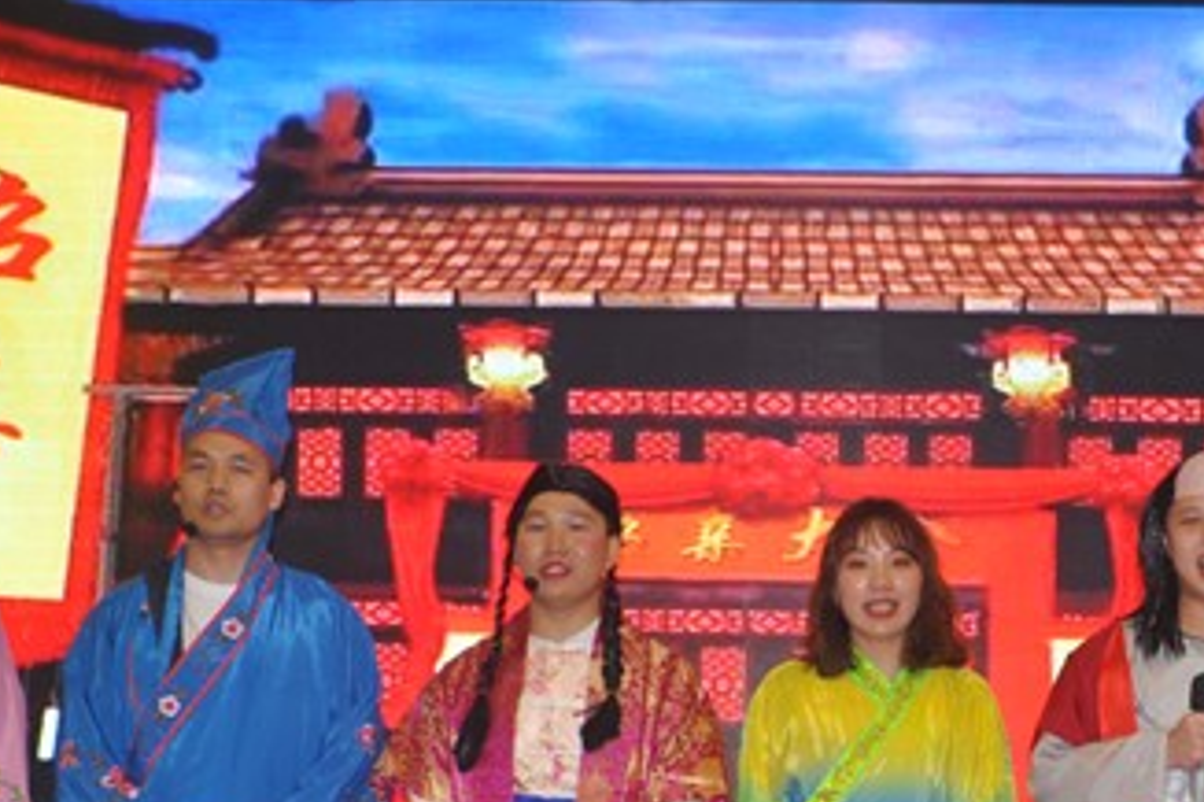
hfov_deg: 24.4
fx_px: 2774
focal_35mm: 83
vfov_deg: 16.1
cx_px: 798
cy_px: 824
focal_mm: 24
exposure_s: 1/60
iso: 400
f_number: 3.8
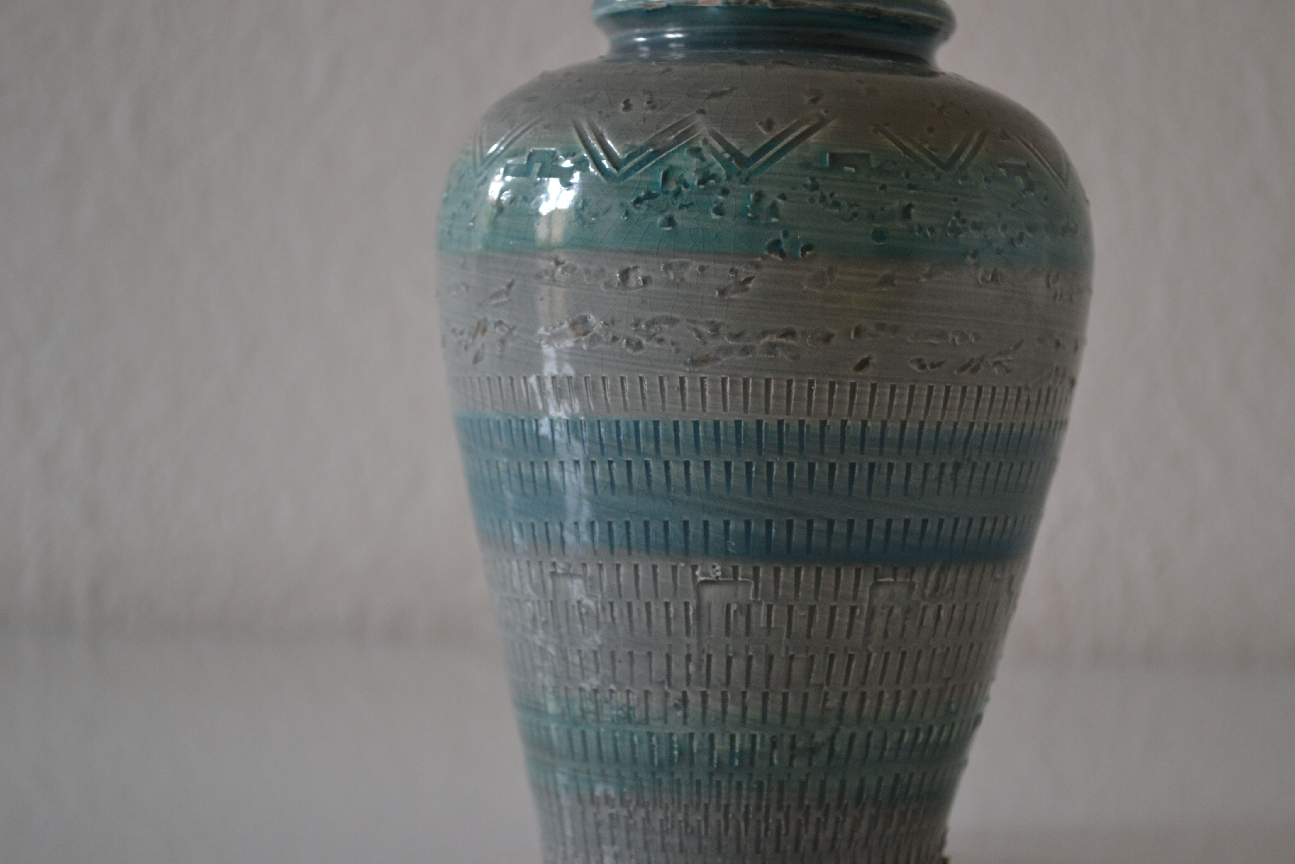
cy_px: 448
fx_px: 2590
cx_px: 672
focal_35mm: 72
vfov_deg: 18.9
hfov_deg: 28.1
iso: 720
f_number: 5.3
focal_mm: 46
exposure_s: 1/15
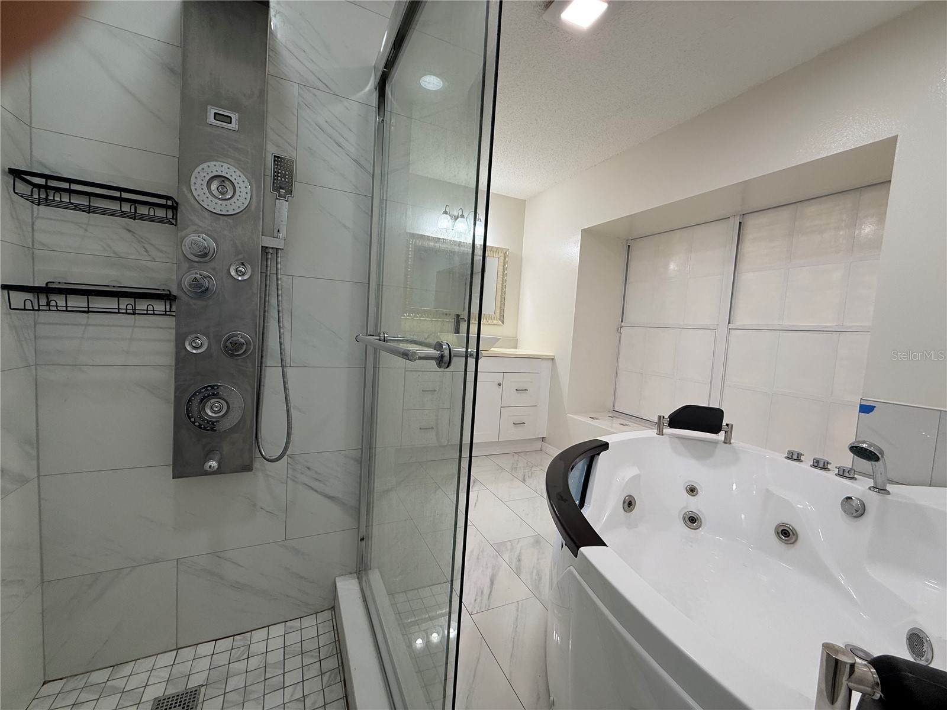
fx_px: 383
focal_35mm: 14
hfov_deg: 102.1
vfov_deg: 85.7
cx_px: 474
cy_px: 355
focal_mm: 2.22
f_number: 2.2
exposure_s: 1/120
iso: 100
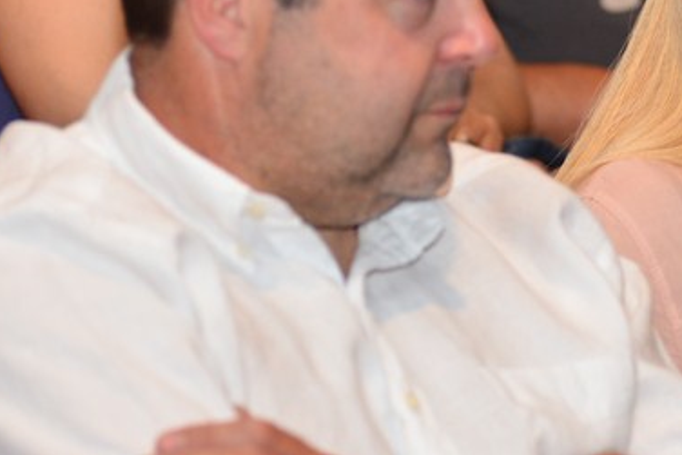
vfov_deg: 4.2
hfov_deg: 6.3
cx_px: 765
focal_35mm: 327
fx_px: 6197
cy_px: 33
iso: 1250
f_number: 3.5
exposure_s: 1/160
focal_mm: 120
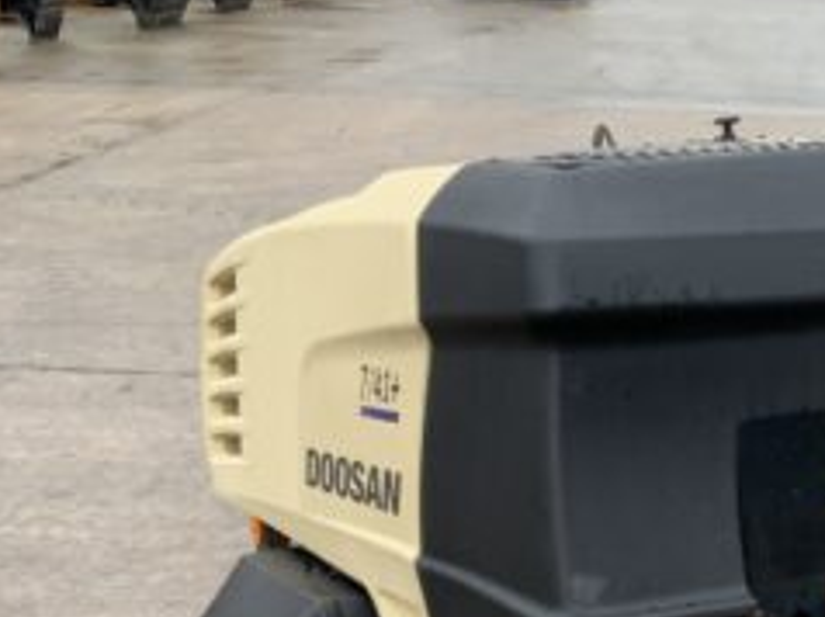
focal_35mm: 78
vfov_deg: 18.5
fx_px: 1857
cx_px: 853
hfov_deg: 23.8
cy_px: 572
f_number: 1.8
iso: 32
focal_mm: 3
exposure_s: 1/122
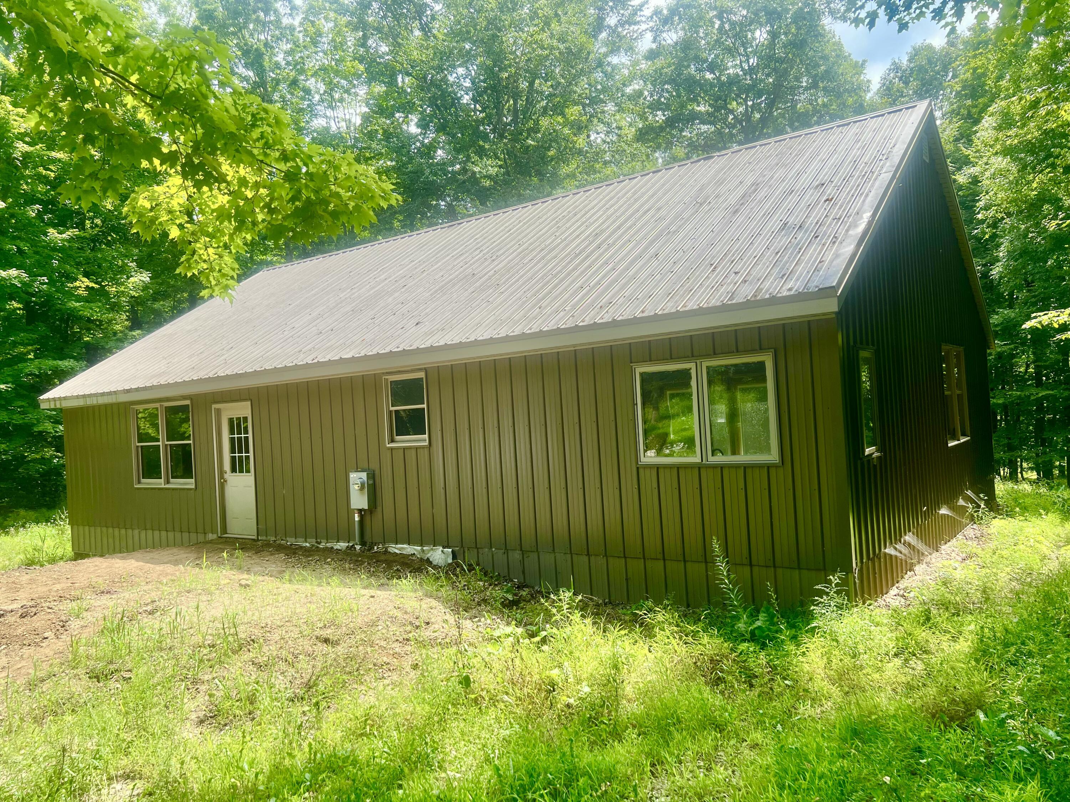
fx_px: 804
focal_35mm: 26
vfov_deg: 53.1
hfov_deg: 67.3
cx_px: 535
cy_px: 401
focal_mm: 5.7
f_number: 1.5
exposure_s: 1/1575
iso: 50
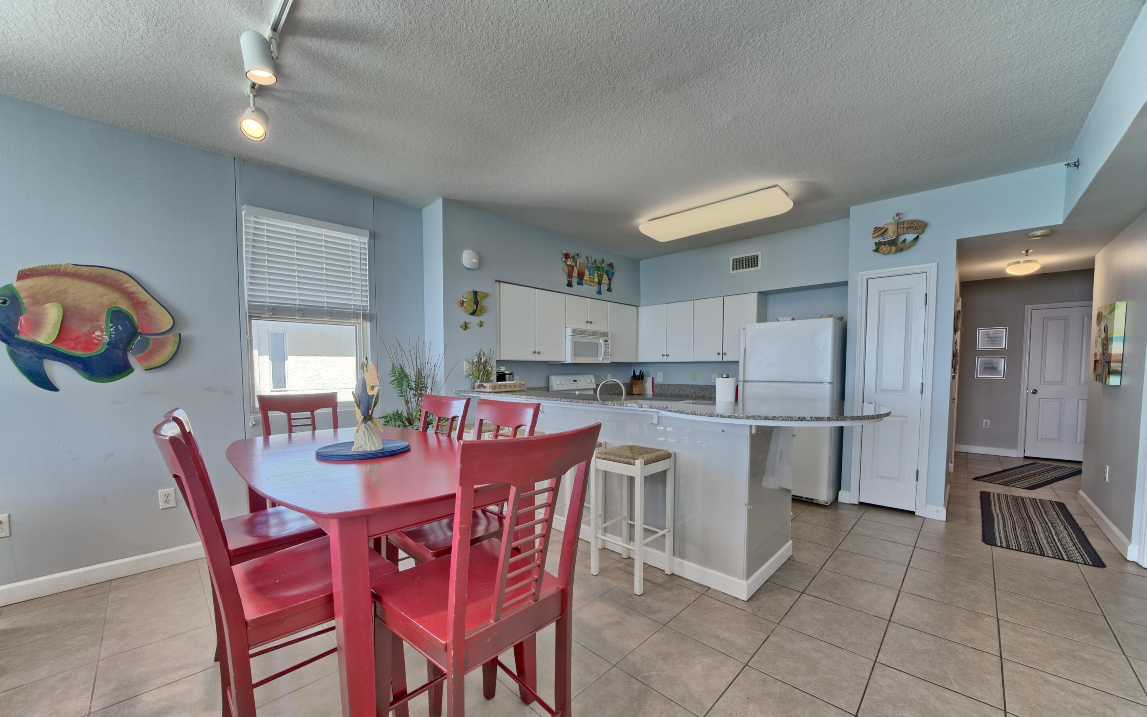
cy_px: 397
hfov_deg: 109.3
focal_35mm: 13
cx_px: 563
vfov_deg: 82.5
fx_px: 406
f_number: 8
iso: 500
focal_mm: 12
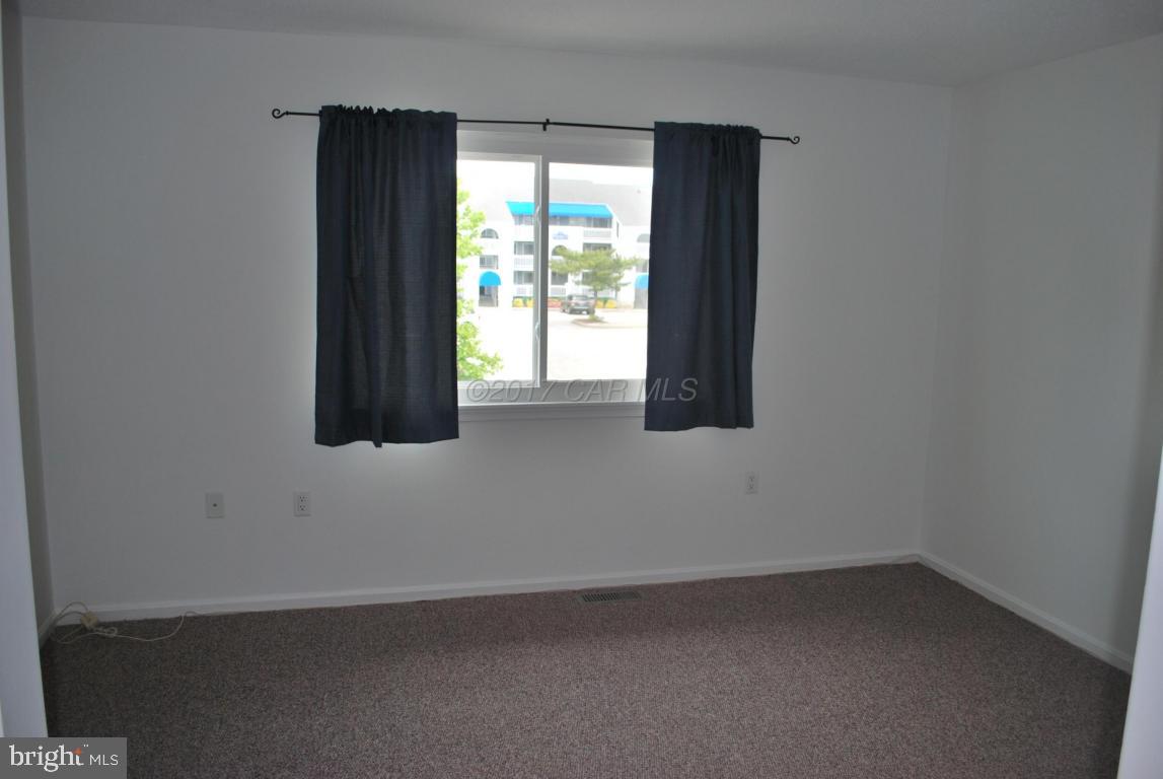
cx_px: 582
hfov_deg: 67.3
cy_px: 390
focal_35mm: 27
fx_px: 873
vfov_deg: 48.1
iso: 110
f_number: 3.5
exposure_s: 1/125
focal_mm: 18
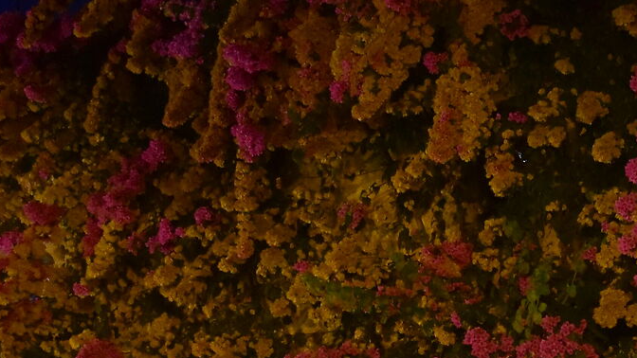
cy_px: 326
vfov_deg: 11.9
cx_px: 555
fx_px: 1706
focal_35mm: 101
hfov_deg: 20.8
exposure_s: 1/10
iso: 1600
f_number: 3.5
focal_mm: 18
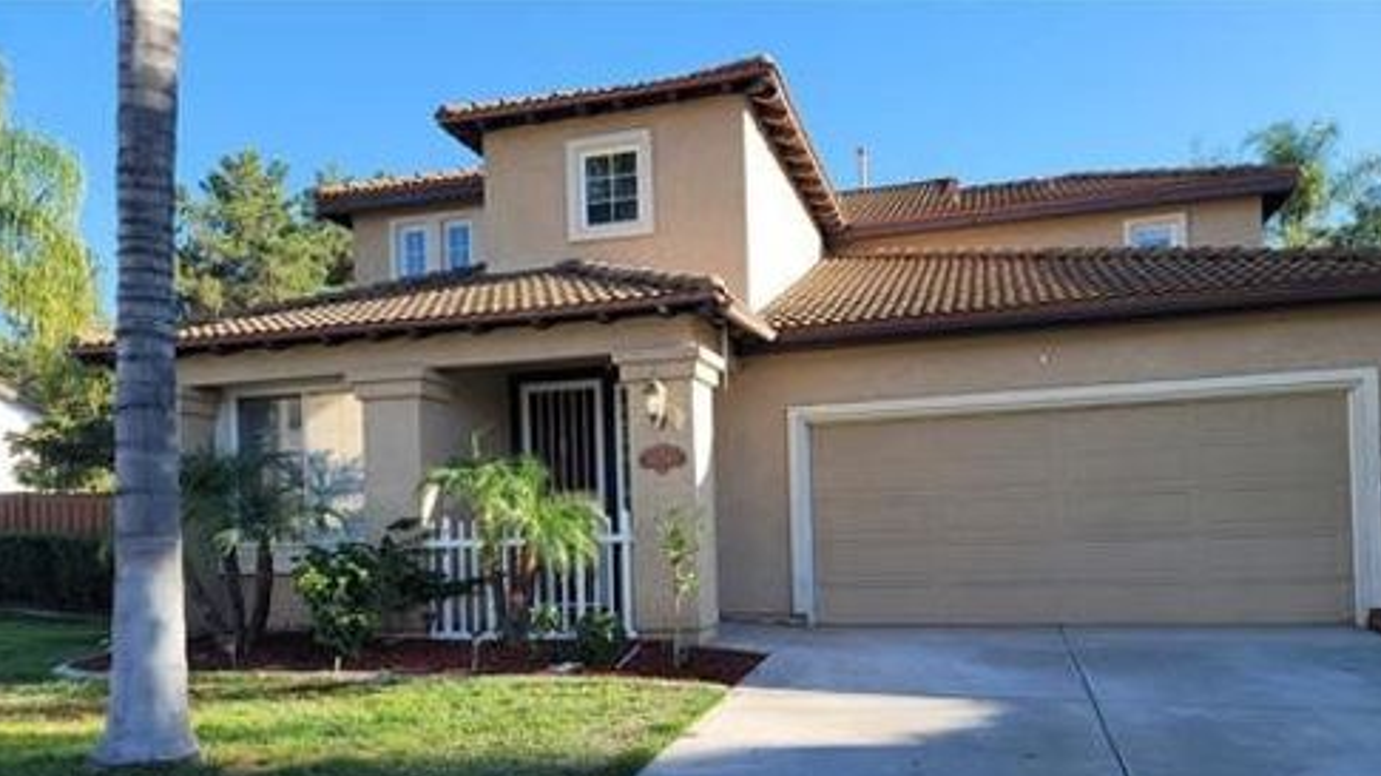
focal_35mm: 28
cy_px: 526
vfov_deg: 40.9
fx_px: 1025
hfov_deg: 67.9
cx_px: 682
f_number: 1.8
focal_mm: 7
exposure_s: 1/322
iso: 20
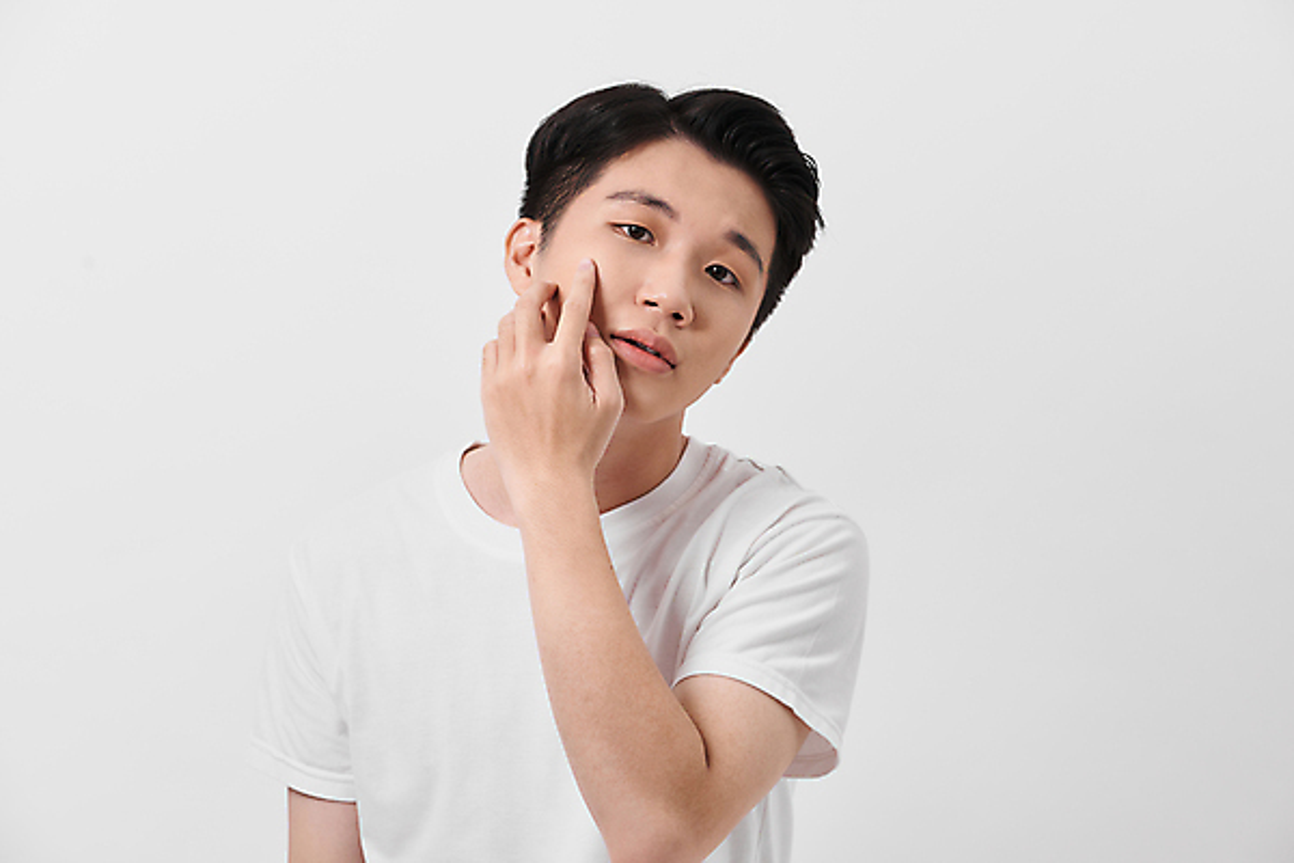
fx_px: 3774
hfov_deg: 19.5
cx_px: 647
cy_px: 432
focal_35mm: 105
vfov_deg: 13.0
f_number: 6.3
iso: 200
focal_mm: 105
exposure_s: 1/160
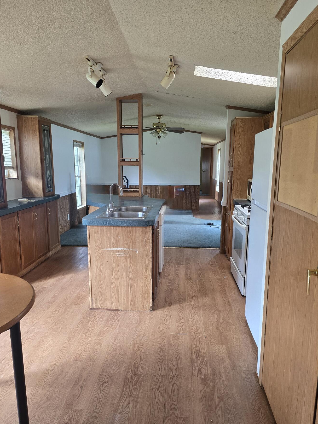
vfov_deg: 67.3
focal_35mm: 26
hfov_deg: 53.1
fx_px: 318
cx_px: 158
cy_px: 223
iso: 200
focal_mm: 6.3
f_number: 1.7
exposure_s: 1/120
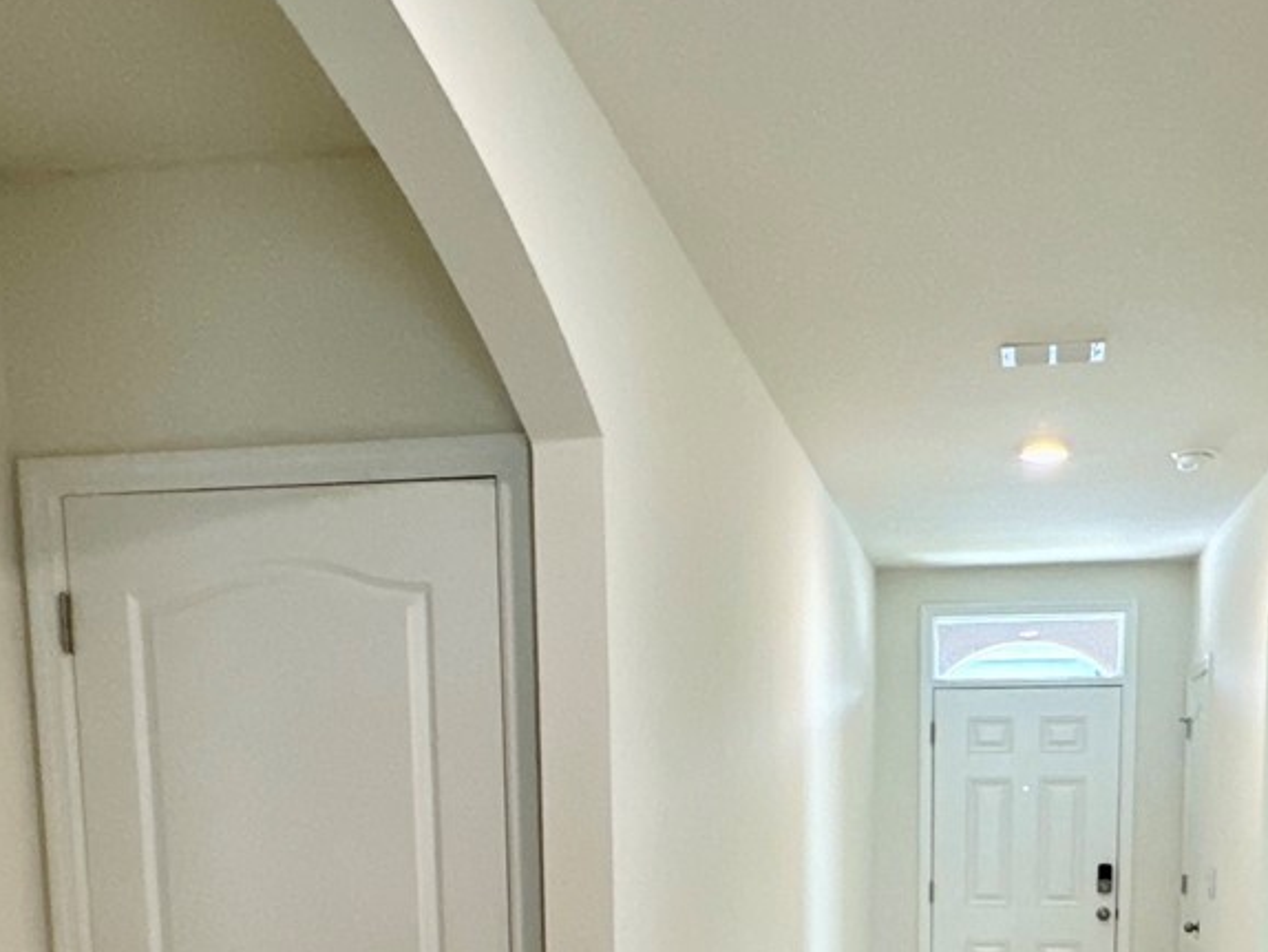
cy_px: 976
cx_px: 793
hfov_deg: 47.4
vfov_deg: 33.4
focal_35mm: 39
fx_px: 1429
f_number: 2.2
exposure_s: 1/120
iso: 200
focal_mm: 2.22
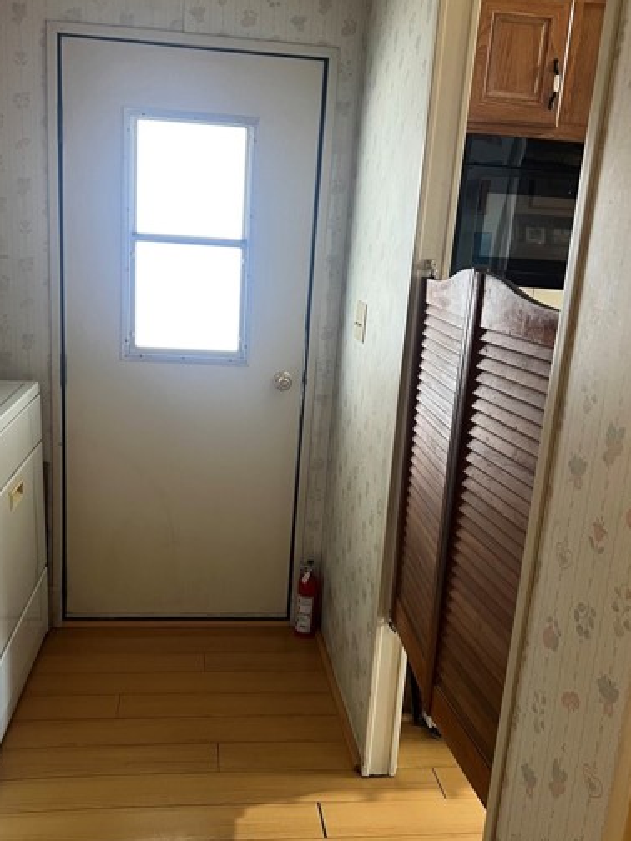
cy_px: 447
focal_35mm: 33
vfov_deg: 55.3
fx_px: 802
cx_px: 287
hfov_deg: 42.9
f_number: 1.5
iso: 250
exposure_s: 1/60
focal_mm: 5.7
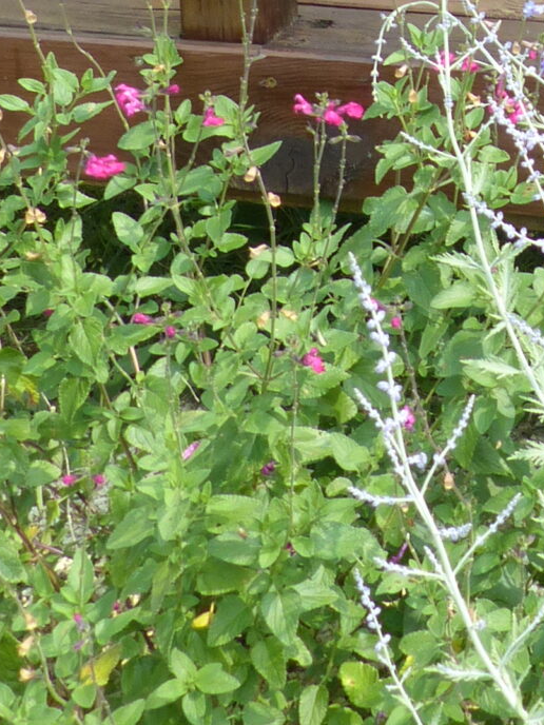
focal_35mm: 119
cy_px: -379
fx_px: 2493
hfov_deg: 12.1
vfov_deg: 15.2
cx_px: 708
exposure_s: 1/250
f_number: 4
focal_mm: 5.7
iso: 100
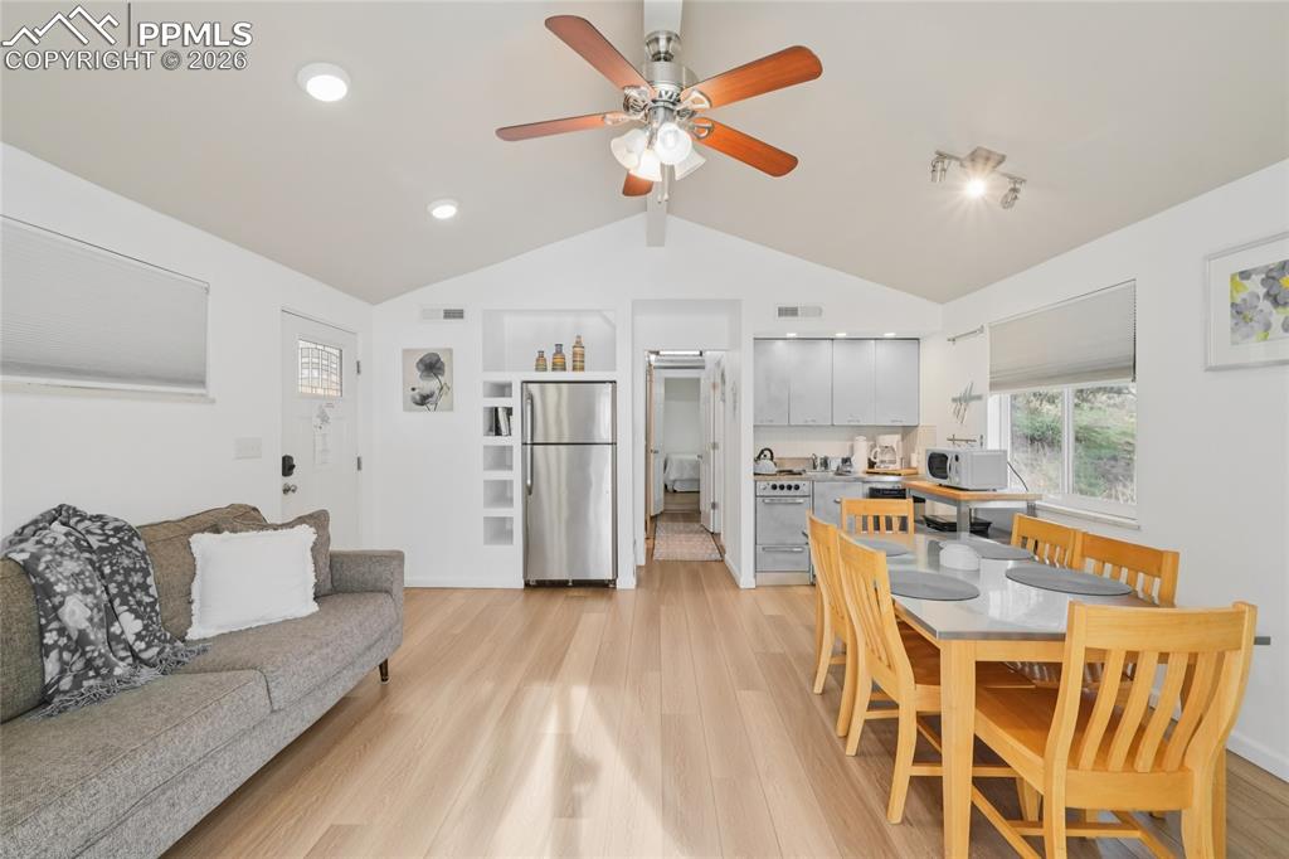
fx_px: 537
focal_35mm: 15
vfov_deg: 77.3
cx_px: 644
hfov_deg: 100.4
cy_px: 430
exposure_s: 1/20
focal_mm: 10
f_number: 8
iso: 800
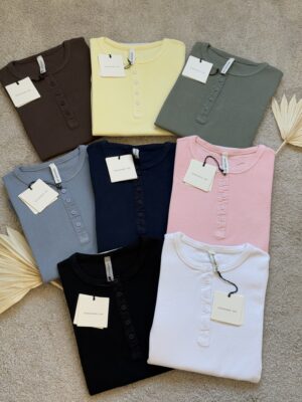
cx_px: 151
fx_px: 558
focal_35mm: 48
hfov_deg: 30.3
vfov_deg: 39.7
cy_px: 201
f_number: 1.78
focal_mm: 6.76
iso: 64
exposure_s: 1/328
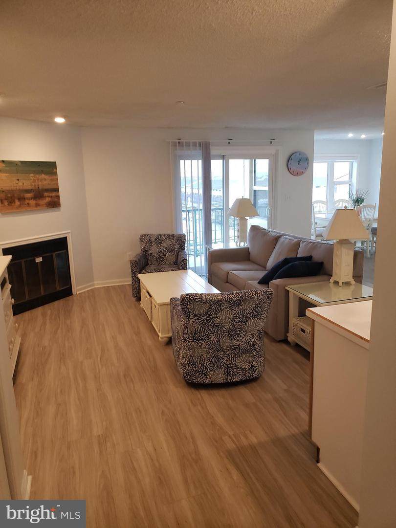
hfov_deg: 53.1
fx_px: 397
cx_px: 198
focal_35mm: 26
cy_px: 264
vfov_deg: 67.3
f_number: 2.4
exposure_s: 1/60
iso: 250
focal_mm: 4.3
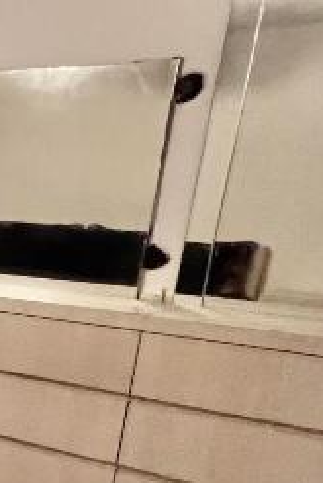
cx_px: -568
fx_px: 753
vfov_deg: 35.3
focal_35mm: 56
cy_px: 313
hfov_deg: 12.8
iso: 800
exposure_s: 1/60
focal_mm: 1.57
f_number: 1.8
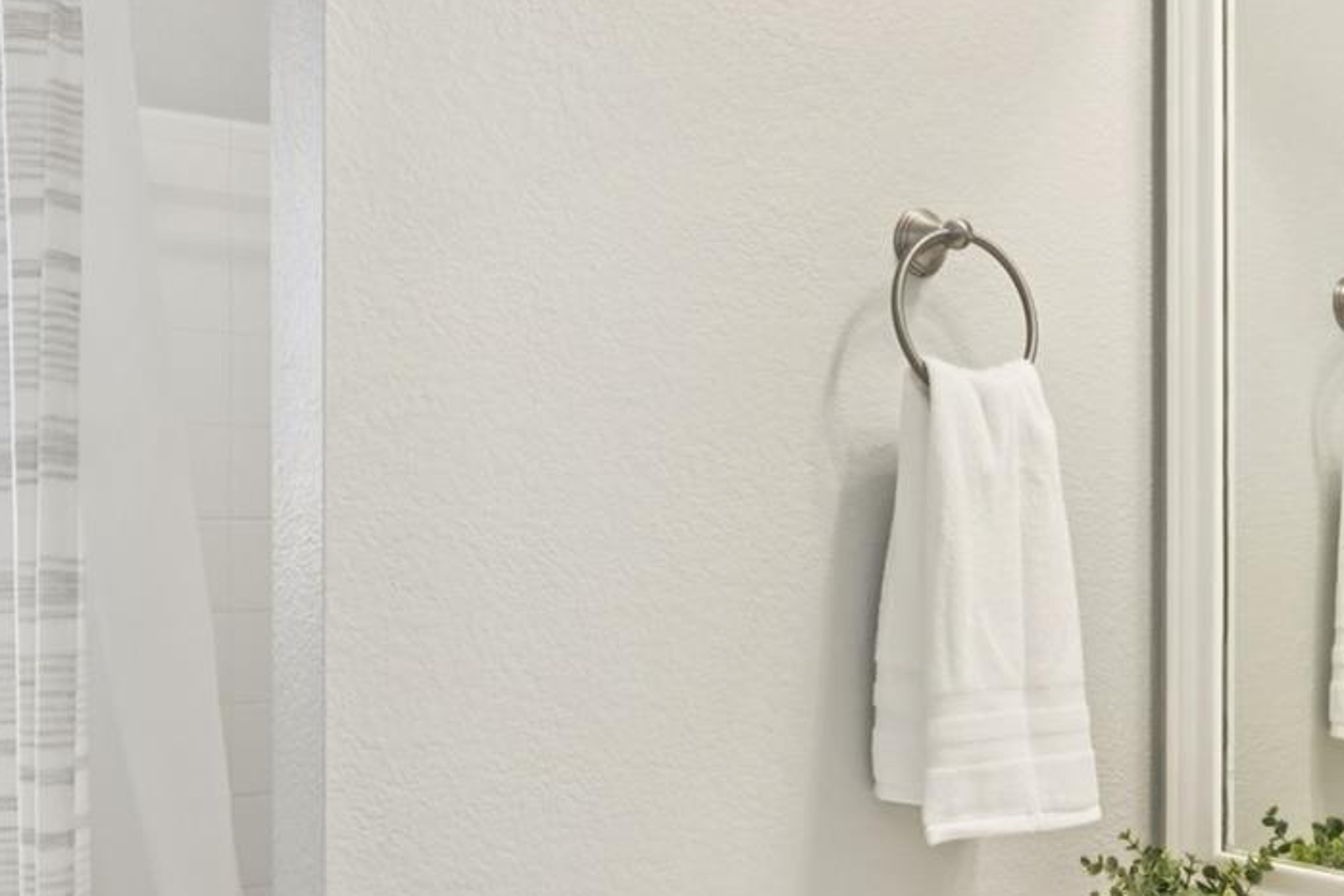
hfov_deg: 47.2
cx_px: 788
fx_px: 1531
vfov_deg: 32.6
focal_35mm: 41
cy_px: 526
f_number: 5.6
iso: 220
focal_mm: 14
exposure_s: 1/15
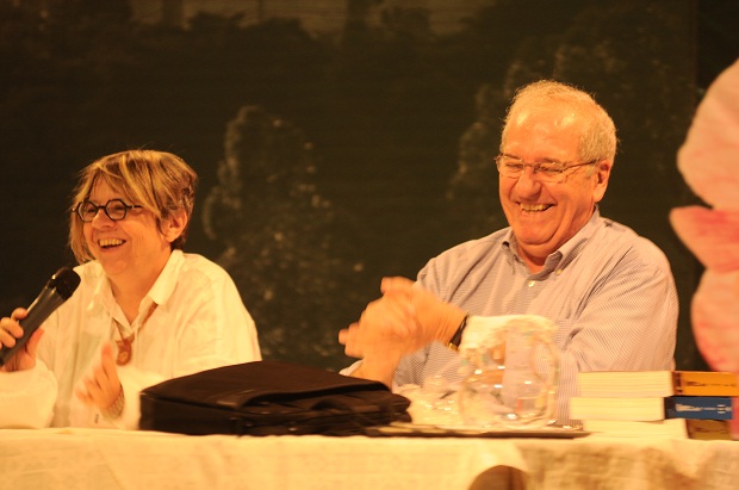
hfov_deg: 6.9
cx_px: 370
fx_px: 6147
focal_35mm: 300
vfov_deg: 4.6
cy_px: 245
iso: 320
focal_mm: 200
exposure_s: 1/40
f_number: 3.2
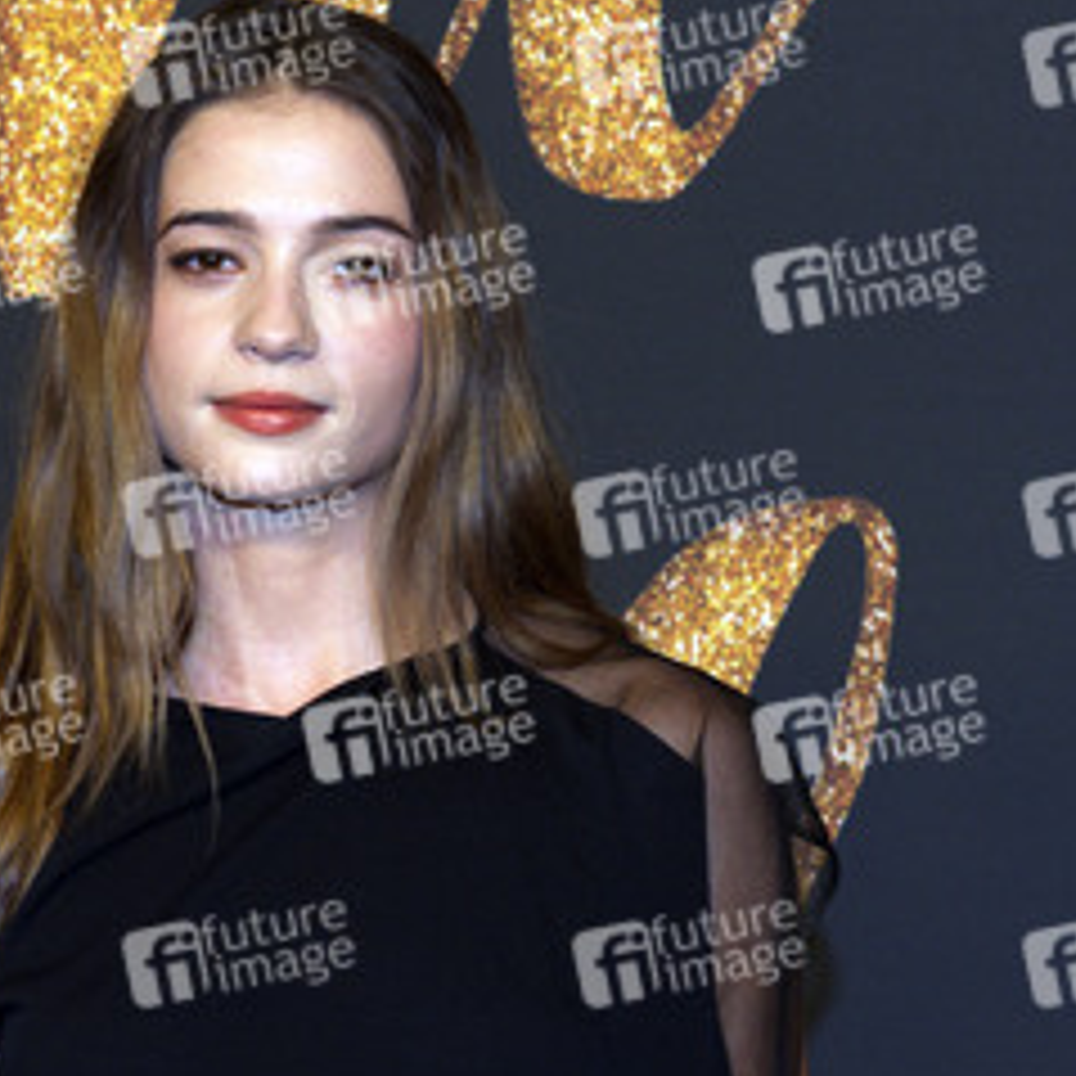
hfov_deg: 15.5
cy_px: 617
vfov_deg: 15.5
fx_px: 3939
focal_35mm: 112
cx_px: 299
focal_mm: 70
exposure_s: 1/250
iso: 800
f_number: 6.3
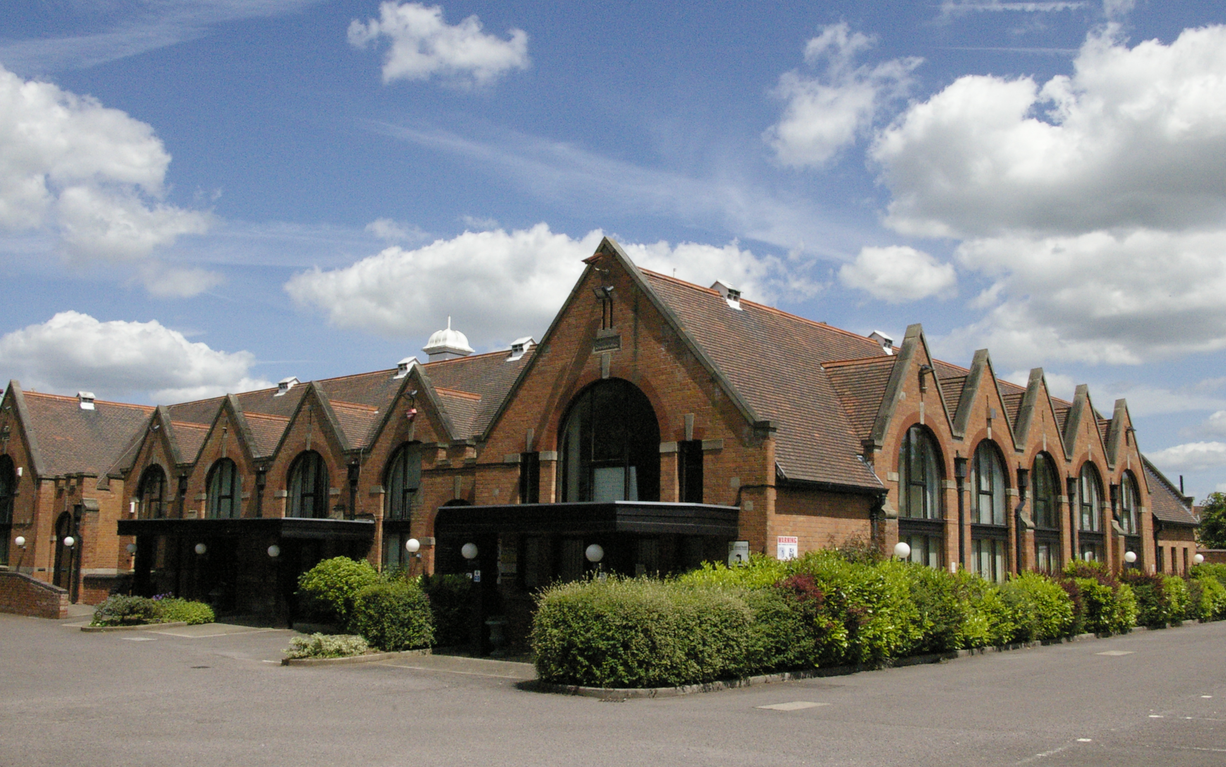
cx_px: 615
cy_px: 360
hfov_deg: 58.9
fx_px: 1087
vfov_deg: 38.8
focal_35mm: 33
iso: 3200
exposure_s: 1/800
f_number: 22
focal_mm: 21
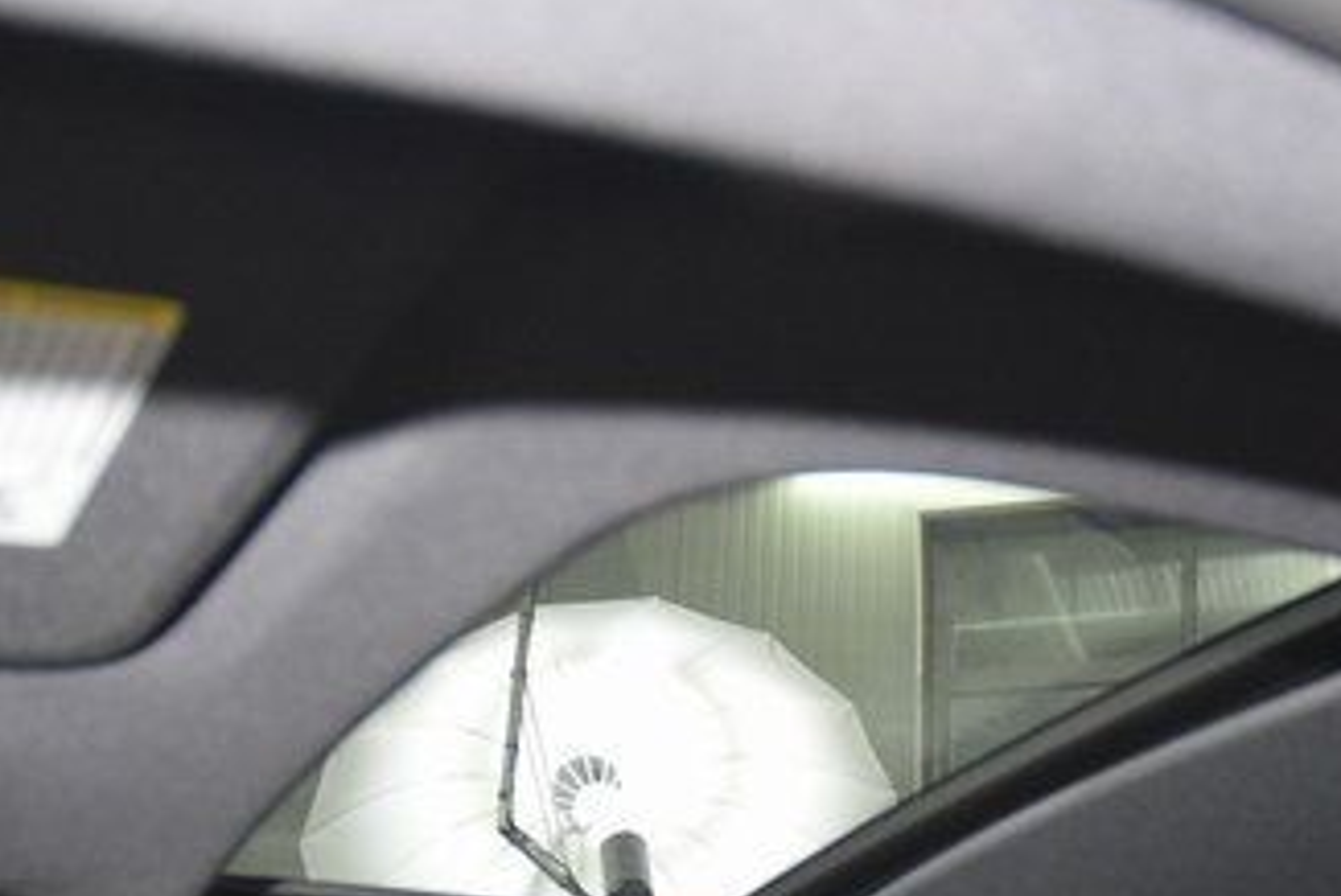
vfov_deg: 24.7
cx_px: 983
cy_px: 832
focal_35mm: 53
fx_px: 1976
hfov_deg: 36.7
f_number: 3.5
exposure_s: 1/60
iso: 3200
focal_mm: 18
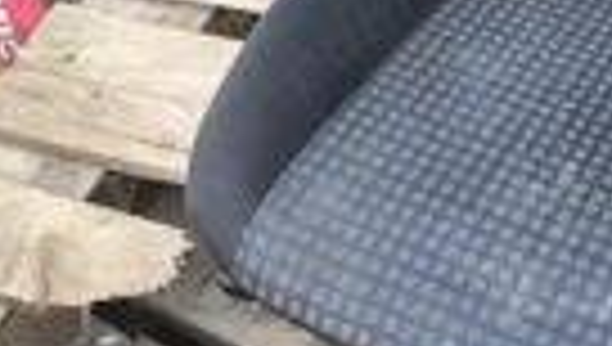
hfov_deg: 25.4
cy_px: -283
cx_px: 585
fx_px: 1300
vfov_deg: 13.6
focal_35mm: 80
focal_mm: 4.71
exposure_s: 1/50.1
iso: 155
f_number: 1.7
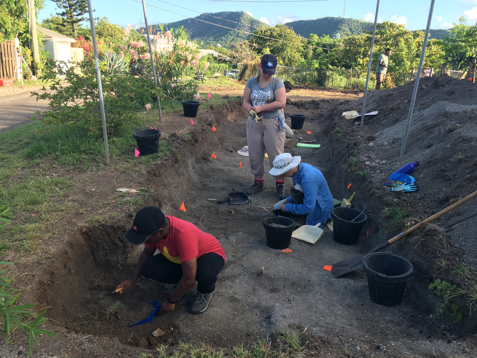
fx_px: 400
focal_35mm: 29
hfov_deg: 61.7
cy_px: 179
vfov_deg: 48.2
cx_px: 238
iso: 25
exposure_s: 1/248
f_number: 2.2
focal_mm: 4.15
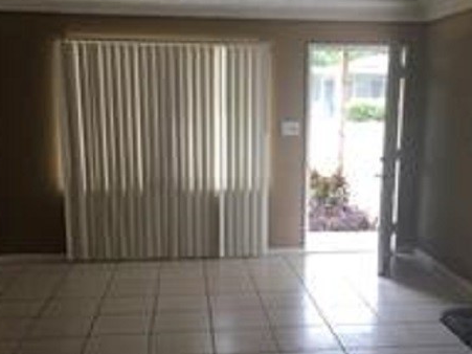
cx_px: 269
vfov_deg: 31.9
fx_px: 613
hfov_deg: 42.0
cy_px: 234
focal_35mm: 45
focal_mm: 4.15
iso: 25
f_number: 2.2
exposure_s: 1/30
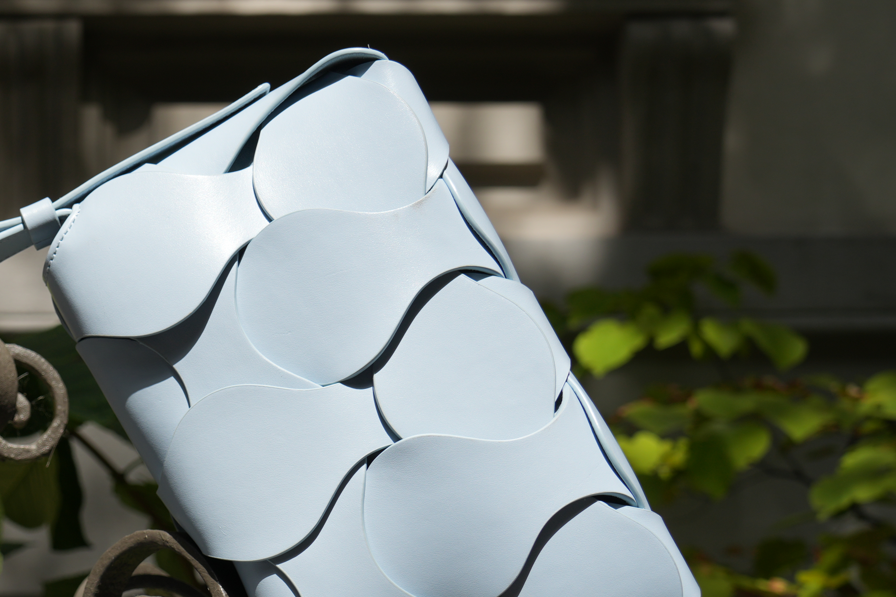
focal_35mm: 98
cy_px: 411
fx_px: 2439
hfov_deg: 20.2
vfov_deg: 13.9
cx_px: 9
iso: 100
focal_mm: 39
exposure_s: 1/400
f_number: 5.6
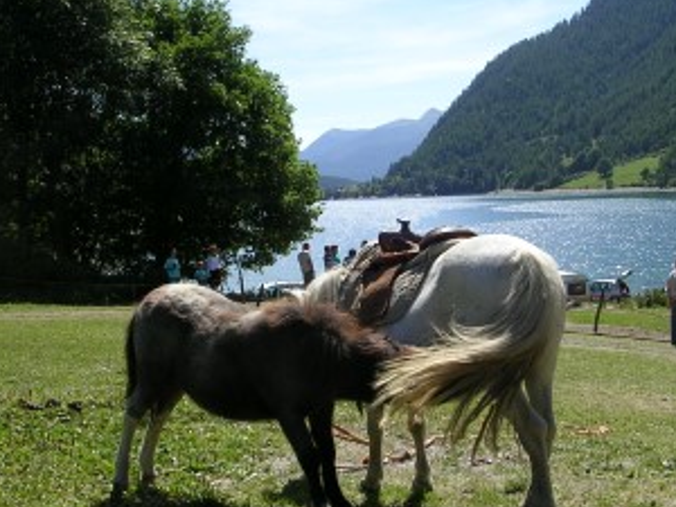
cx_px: 353
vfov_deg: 27.0
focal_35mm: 54
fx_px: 1055
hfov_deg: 35.5
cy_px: 239
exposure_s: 1/260
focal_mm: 5.8
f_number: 5.6
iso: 50
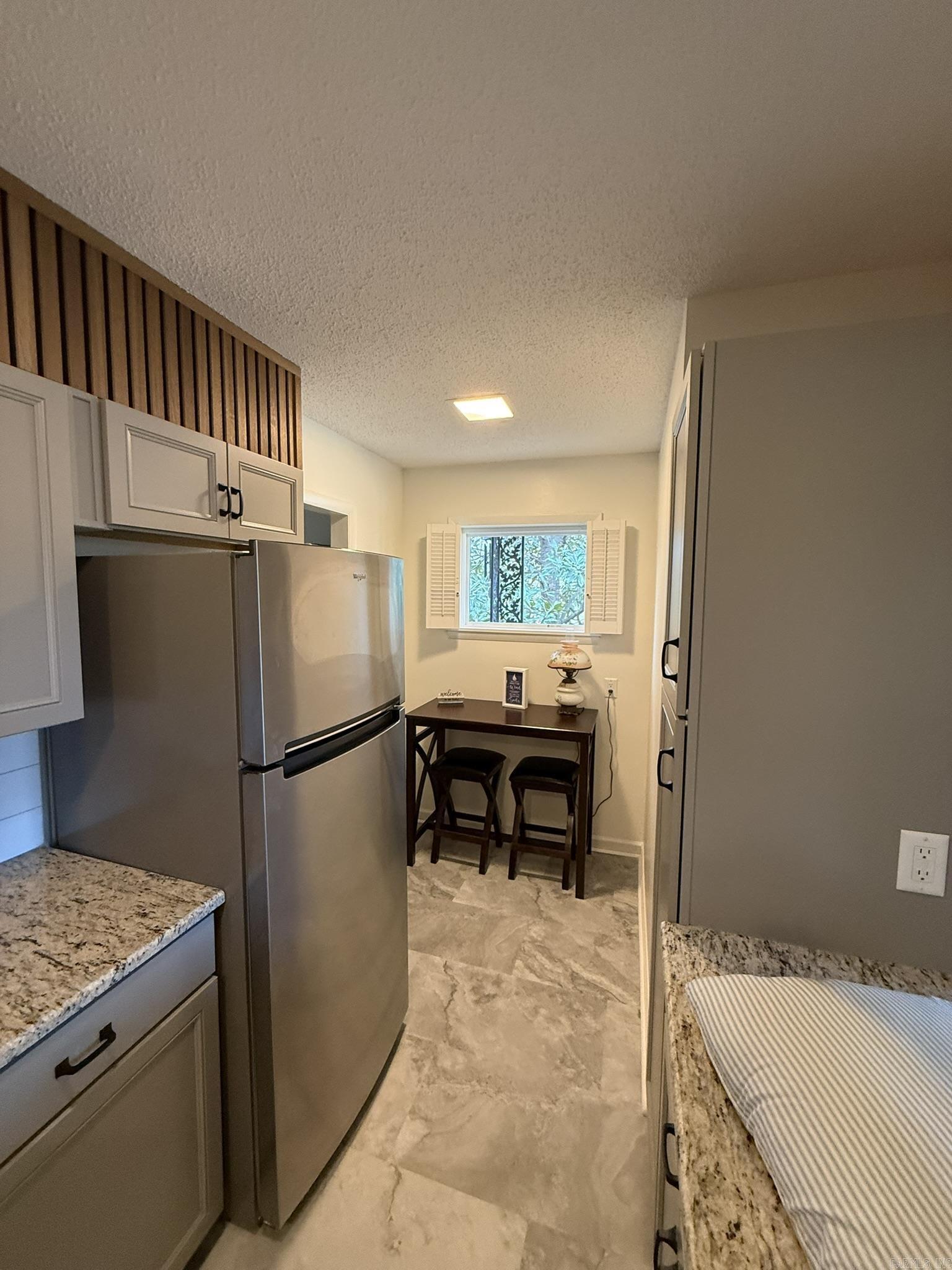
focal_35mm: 14
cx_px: 476
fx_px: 513
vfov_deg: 102.1
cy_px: 635
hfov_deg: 85.7
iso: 250
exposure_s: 1/60
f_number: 2.2
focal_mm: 2.22
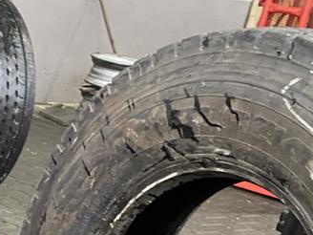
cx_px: -153
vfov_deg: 14.3
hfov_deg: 18.4
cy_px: 375
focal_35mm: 95
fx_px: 859
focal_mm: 4.25
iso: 250
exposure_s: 1/50
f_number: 1.8
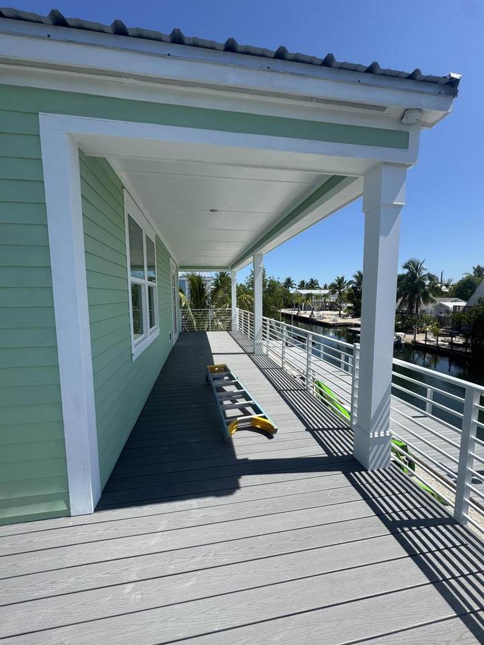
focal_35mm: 14
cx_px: 242
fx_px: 261
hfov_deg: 85.7
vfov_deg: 102.1
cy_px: 322
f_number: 2.2
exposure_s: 1/2146
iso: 50
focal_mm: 2.22
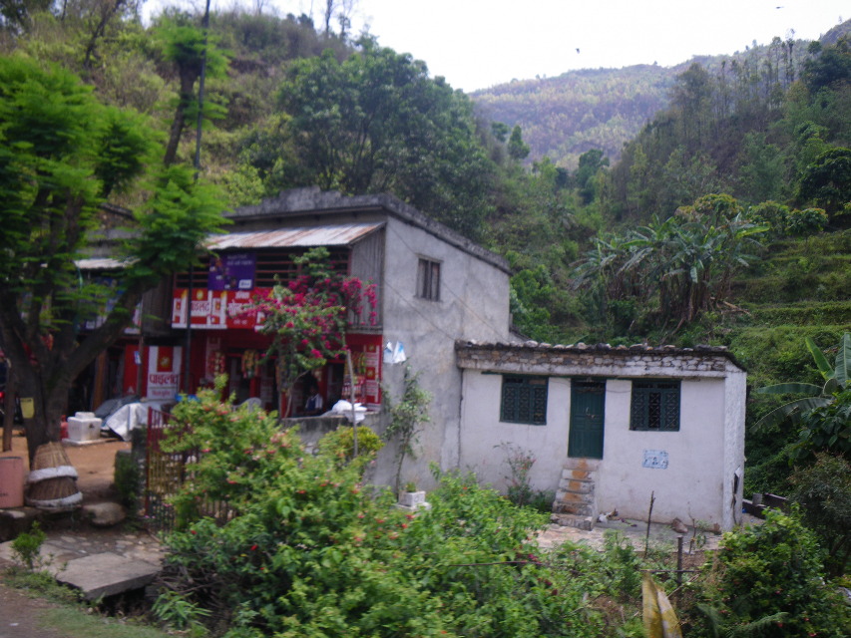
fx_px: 688
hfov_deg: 63.4
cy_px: 319
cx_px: 426
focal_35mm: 28
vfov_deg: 49.8
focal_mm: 5
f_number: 3.5
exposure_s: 1/200
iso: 50
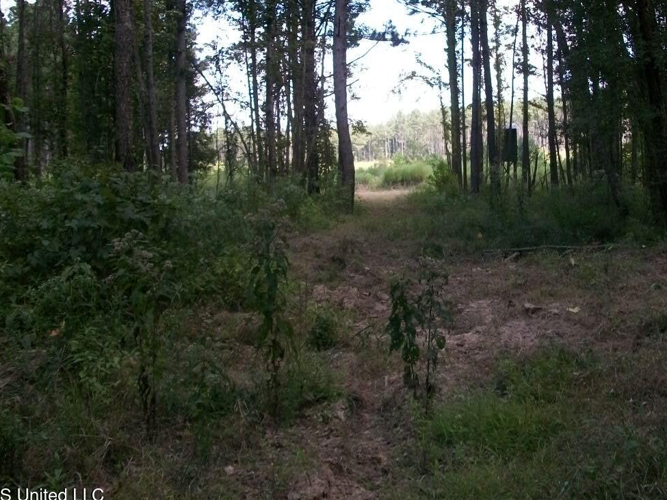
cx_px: 409
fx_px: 809
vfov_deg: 34.2
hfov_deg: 44.5
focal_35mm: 42
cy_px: 196
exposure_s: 1/200
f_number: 2.9
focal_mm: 5.7
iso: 80
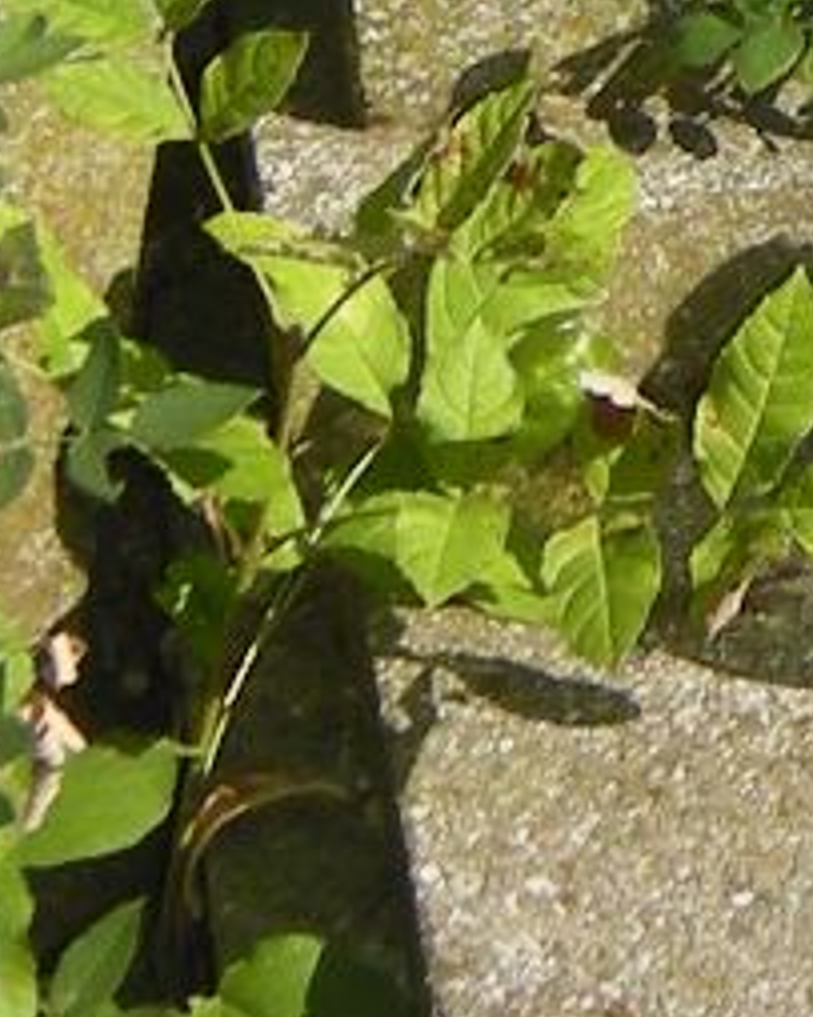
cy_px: -577
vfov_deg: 8.1
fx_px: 6982
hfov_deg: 6.6
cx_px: 1318
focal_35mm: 232
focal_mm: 5.3
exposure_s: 1/260
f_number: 5.8
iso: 91
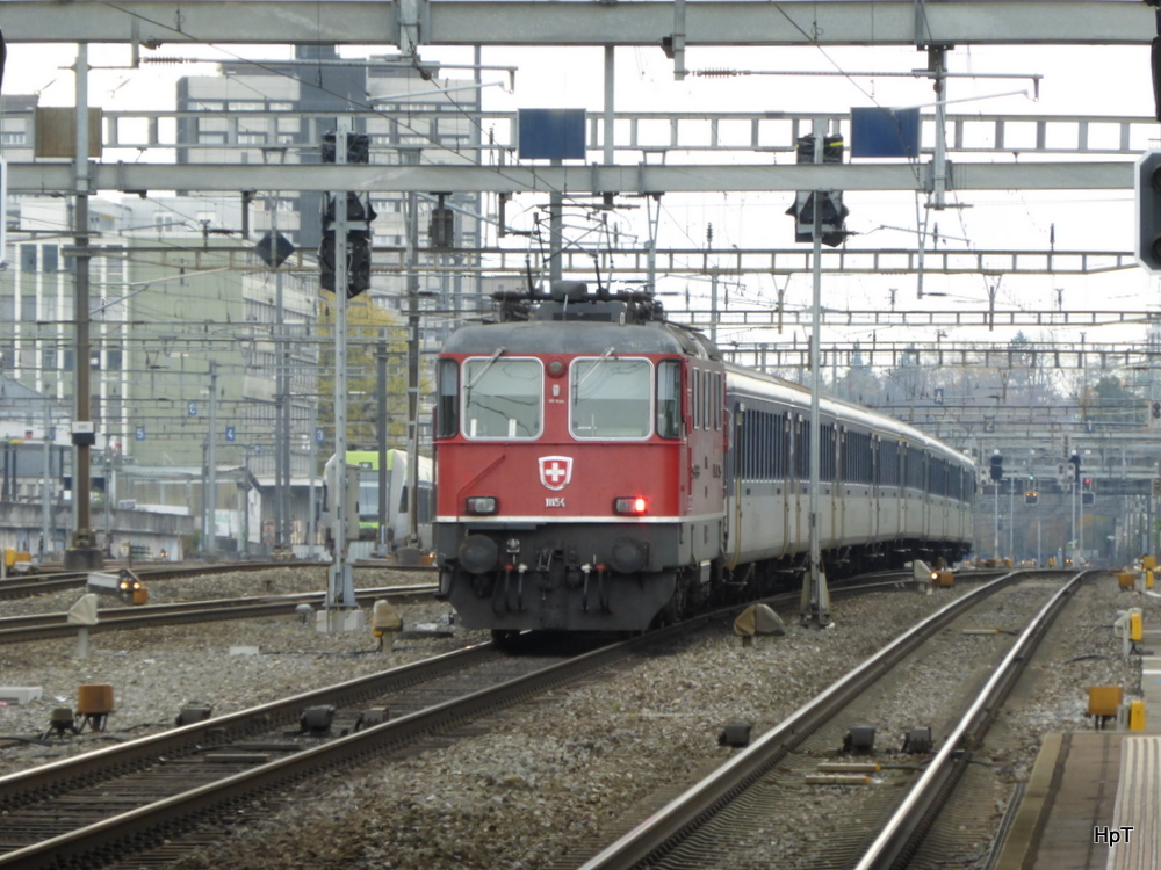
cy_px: 435
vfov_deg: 4.8
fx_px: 10464
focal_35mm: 312
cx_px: 580
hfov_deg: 6.4
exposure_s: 1/100
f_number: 5.9
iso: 200
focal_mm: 55.7
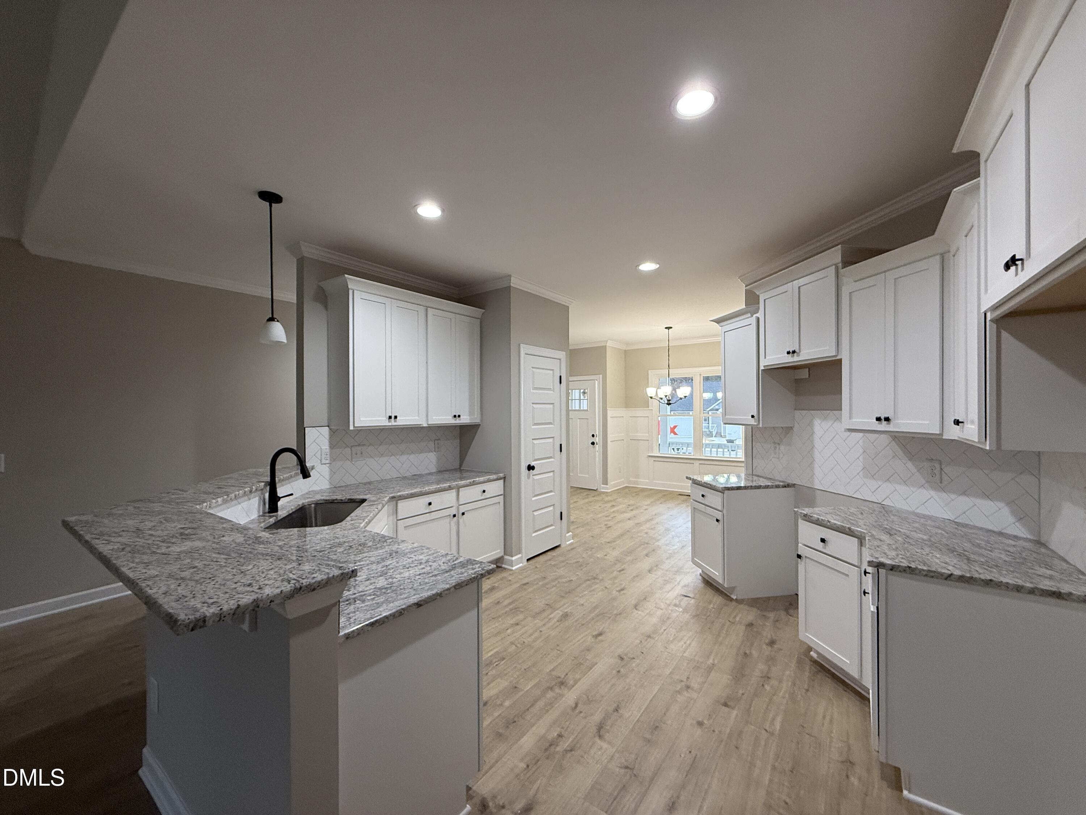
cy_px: 408
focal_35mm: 14
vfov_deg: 85.7
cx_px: 543
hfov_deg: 102.1
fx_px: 439
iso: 250
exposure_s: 1/120
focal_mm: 2.22
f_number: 2.2
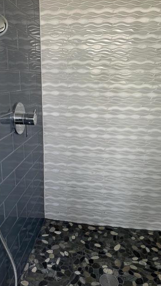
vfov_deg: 66.0
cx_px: 74
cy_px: 140
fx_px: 220
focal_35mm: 29
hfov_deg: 40.2
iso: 125
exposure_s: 1/64
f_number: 1.6
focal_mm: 5.1
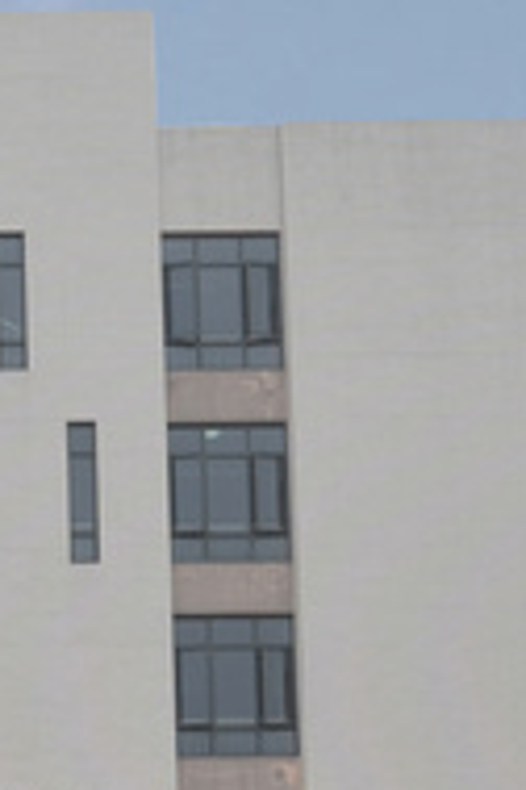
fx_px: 3202
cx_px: -351
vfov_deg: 13.6
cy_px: 986
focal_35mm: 146
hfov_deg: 9.1
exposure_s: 1/250
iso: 200
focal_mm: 23
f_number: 8
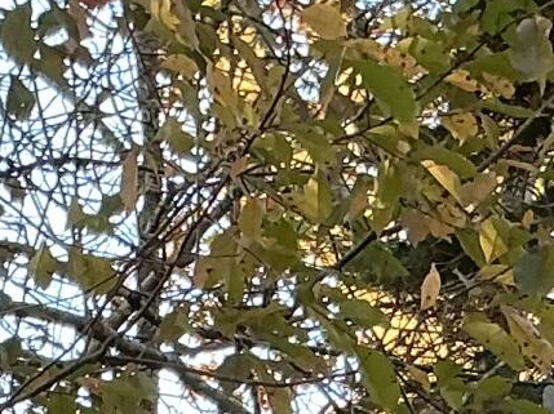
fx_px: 3134
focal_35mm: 196
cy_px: 1145
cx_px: -176
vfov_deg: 6.9
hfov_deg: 9.9
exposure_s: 1/67
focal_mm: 3
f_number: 1.8
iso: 64
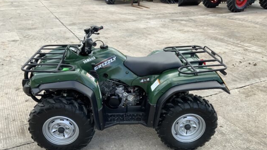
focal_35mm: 32
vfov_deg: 36.5
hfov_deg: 61.0
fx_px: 226
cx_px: 133
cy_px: 93
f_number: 1.8
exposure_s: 1/188
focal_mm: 3
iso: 16
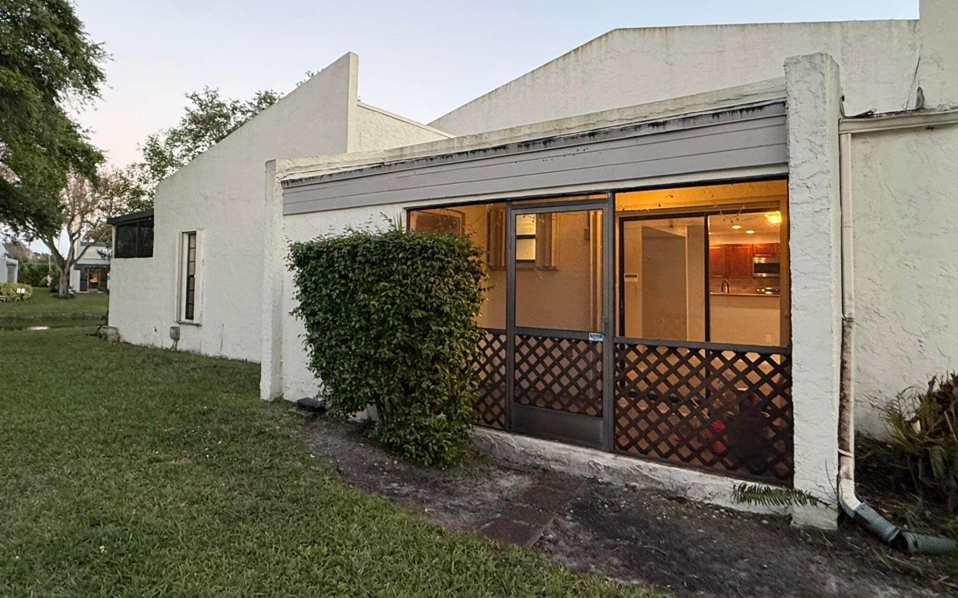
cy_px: 255
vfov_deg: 54.8
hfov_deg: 79.3
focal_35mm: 22
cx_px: 420
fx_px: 574
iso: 250
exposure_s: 1/60
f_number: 2.2
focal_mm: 2.22
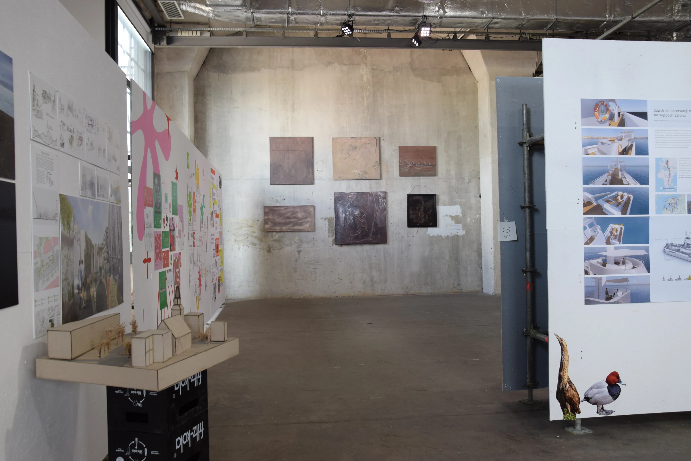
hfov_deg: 59.5
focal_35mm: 32
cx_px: 346
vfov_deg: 41.7
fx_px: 605
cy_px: 230
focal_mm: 21
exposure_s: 1/20
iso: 400
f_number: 7.1
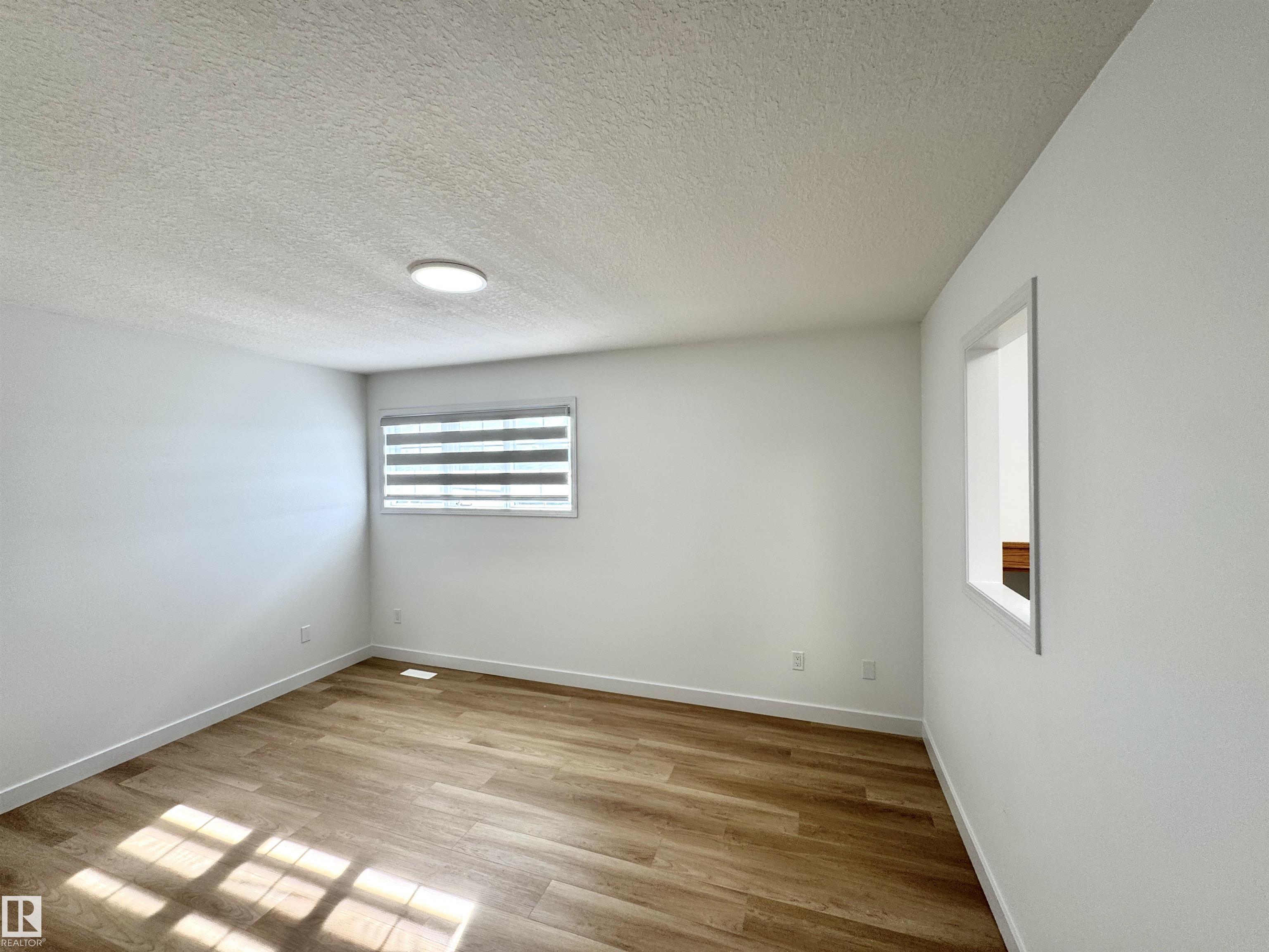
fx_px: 513
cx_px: 634
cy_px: 476
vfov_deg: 85.7
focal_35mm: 14
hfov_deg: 102.1
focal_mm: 2.22
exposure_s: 1/120
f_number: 2.2
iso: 50
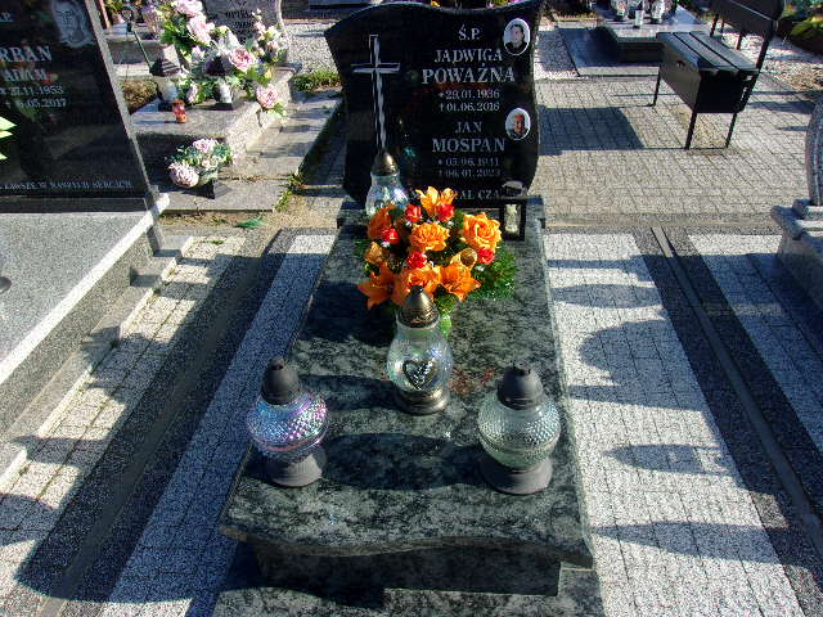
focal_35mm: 27
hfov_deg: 65.3
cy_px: 308
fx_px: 642
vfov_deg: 51.4
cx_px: 412
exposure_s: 1/70
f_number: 10.4
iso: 80
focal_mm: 4.9
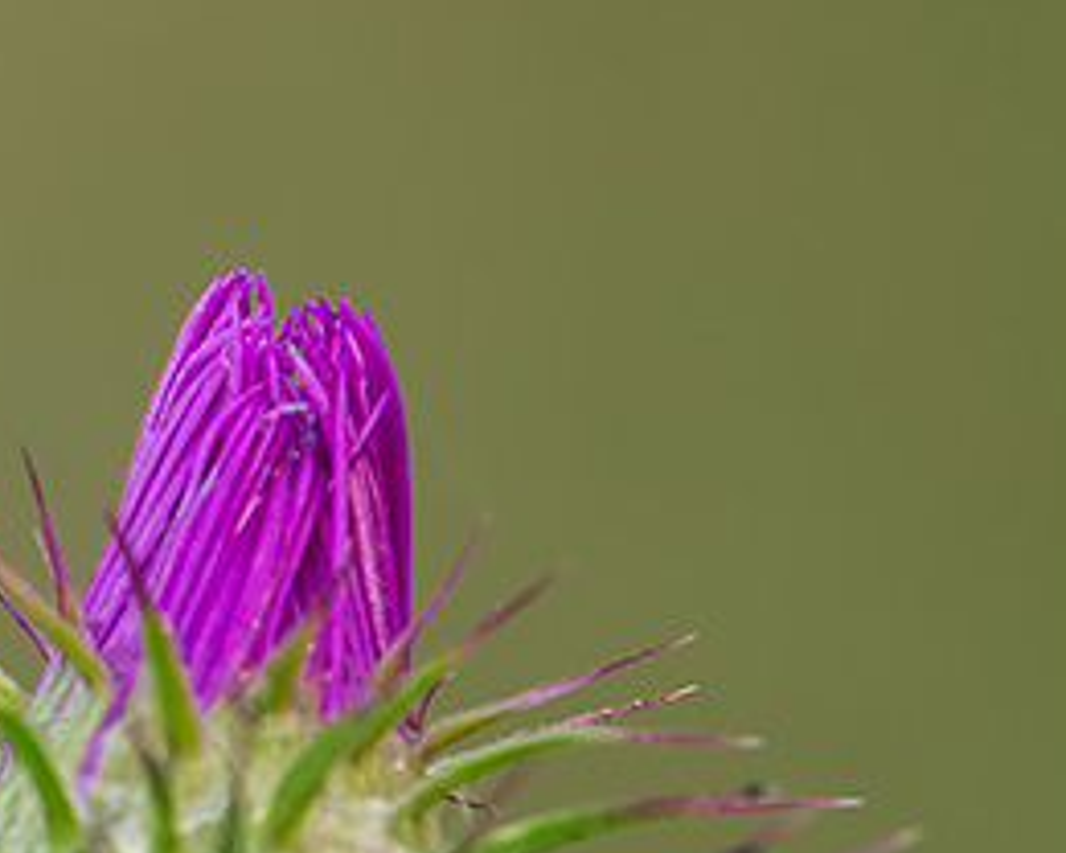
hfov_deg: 2.9
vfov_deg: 2.3
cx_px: -718
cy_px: 697
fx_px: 21012
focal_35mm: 666
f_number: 16
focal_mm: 180
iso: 500
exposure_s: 1/13
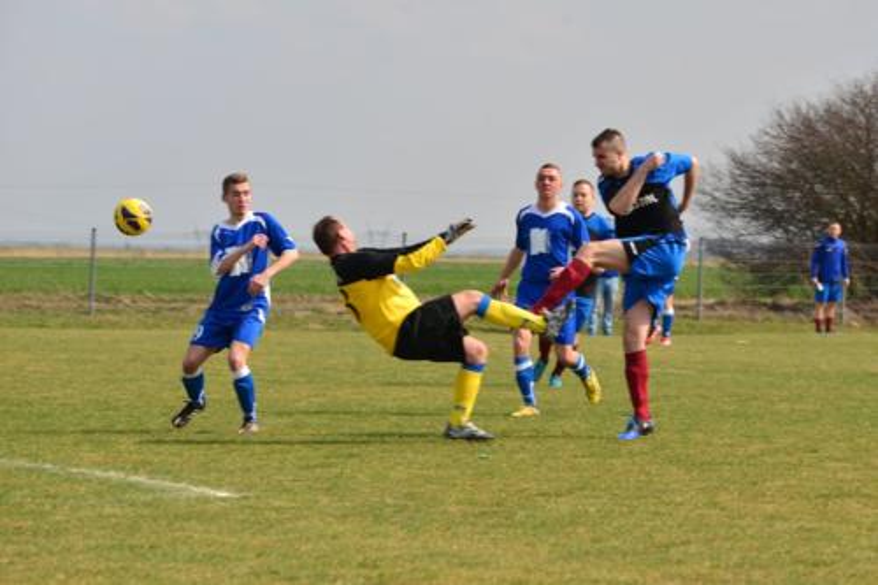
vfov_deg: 9.1
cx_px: 439
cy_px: 292
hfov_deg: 13.7
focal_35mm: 150
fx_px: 3657
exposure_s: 1/750
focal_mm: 150
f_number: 8
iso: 200
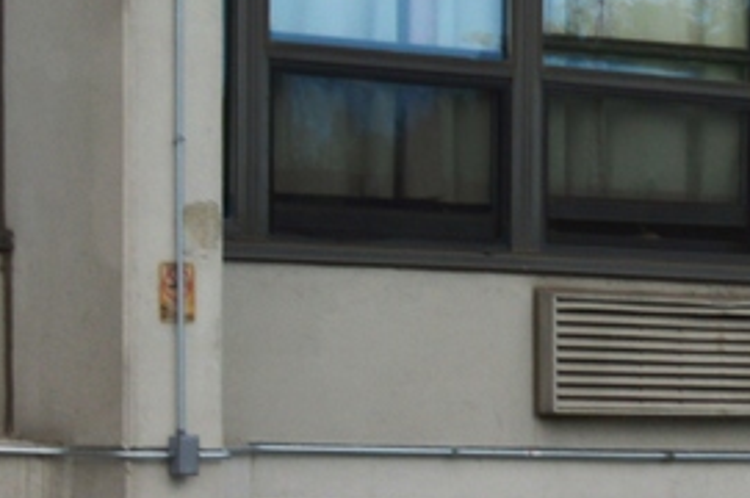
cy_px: 885
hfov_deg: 8.1
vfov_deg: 5.8
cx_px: 1871
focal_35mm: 234
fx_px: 4869
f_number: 11
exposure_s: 1/200
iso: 100
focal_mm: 26
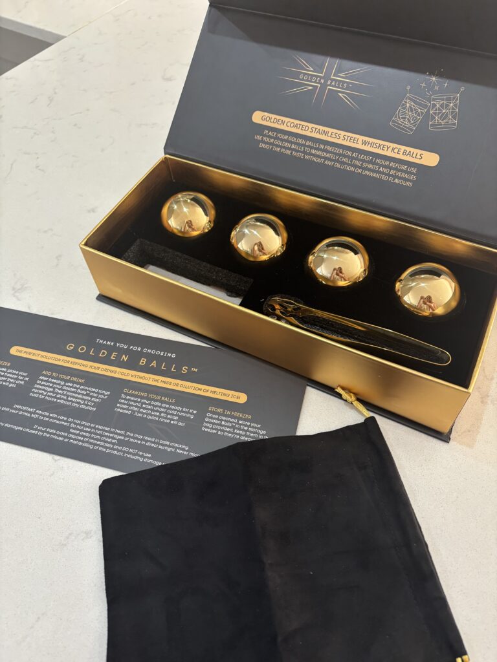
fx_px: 498
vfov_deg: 67.3
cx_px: 248
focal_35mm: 26
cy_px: 331
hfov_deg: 53.1
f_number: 1.6
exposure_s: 1/50
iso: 200
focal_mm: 5.96
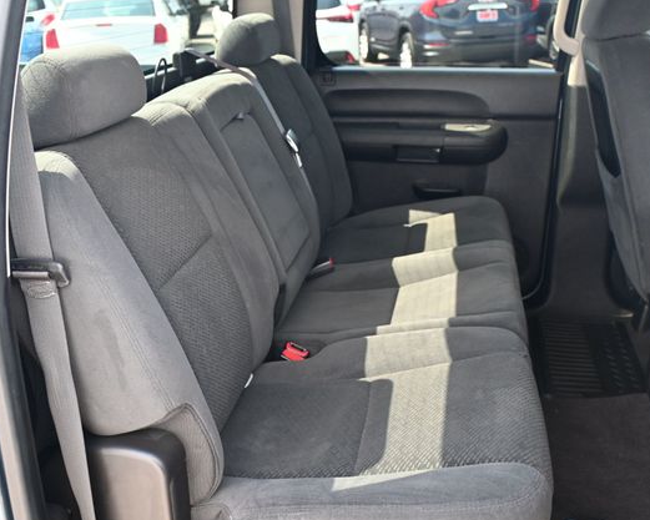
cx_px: 309
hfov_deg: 47.0
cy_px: 264
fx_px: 748
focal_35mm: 39
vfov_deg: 38.4
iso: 1000
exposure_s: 1/125
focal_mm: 22.5
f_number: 4
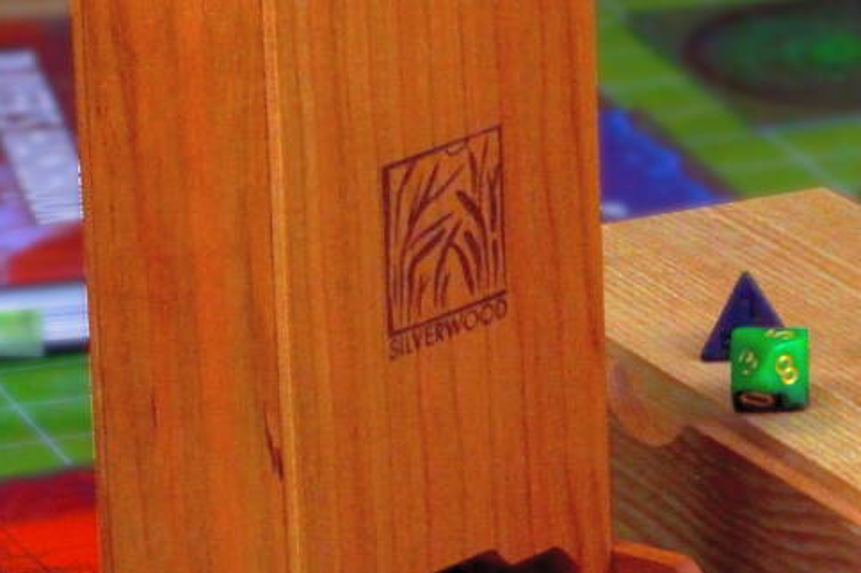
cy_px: 329
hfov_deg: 6.5
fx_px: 7409
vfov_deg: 4.4
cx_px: 1615
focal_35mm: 310
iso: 200
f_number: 18
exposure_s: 1/30
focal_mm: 50
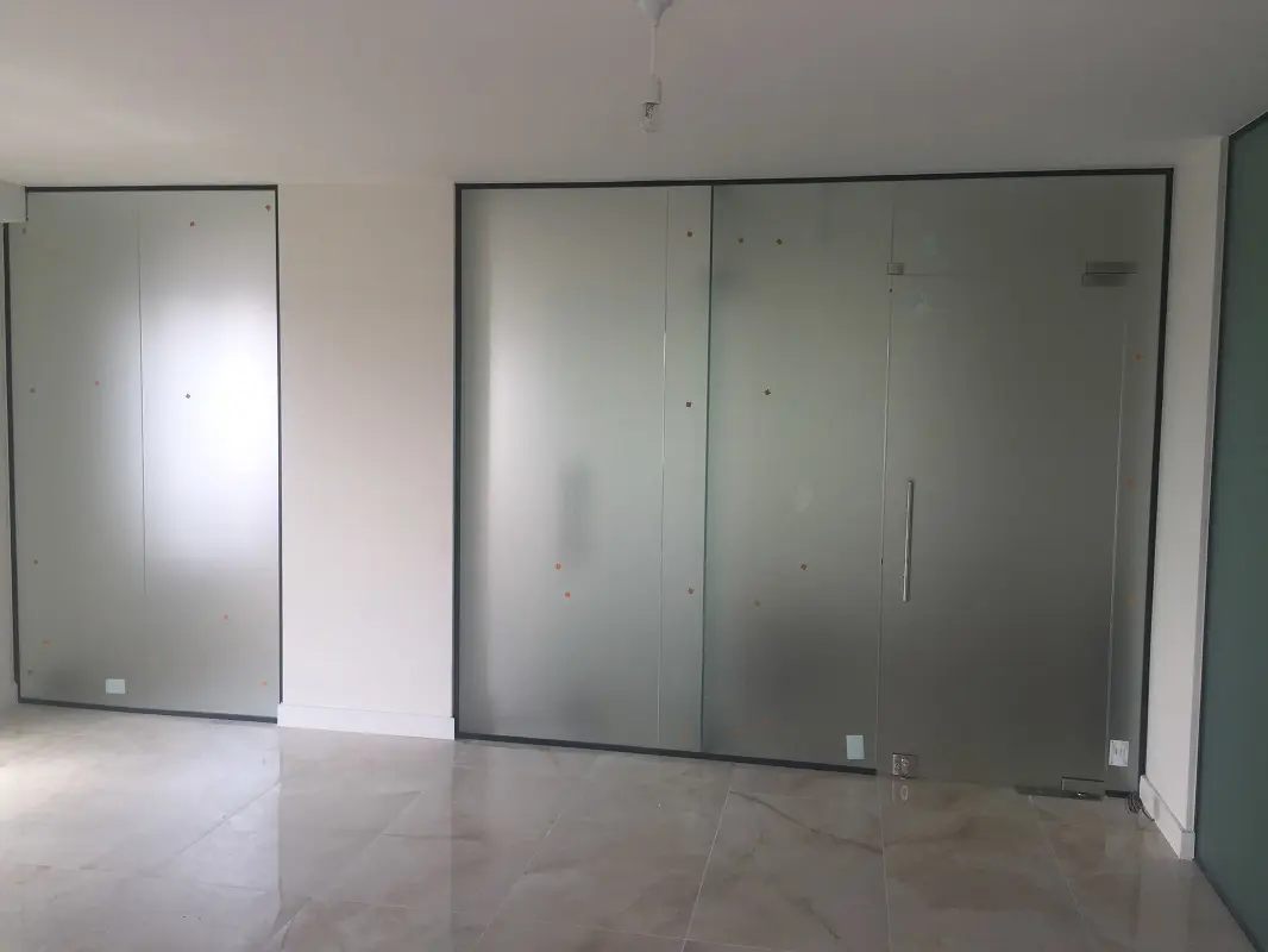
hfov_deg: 61.6
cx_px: 634
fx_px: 1063
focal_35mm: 29
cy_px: 476
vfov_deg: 48.2
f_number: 2.2
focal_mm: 4.15
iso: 32
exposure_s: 1/128
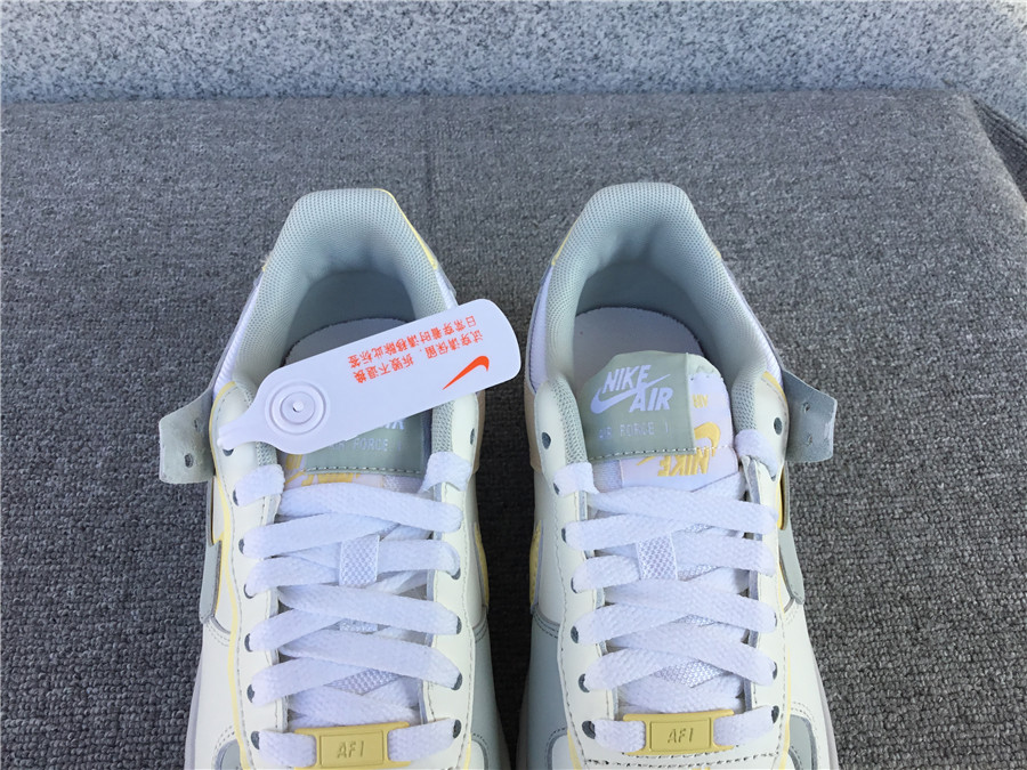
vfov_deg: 45.4
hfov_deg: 58.4
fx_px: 920
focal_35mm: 31
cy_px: 385
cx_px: 514
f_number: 2.4
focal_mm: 3.3
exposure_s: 1/347
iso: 25
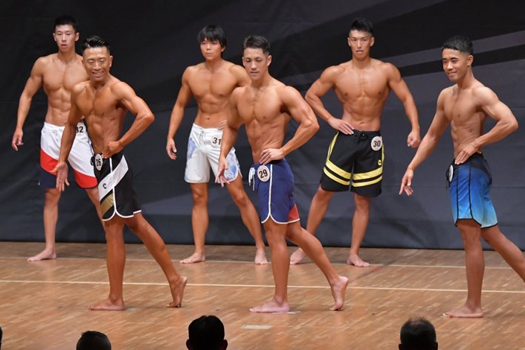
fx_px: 3600
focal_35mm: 247
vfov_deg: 5.6
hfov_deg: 8.3
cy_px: 185
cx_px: 287
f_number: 5.6
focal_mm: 150
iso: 6400
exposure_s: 1/400
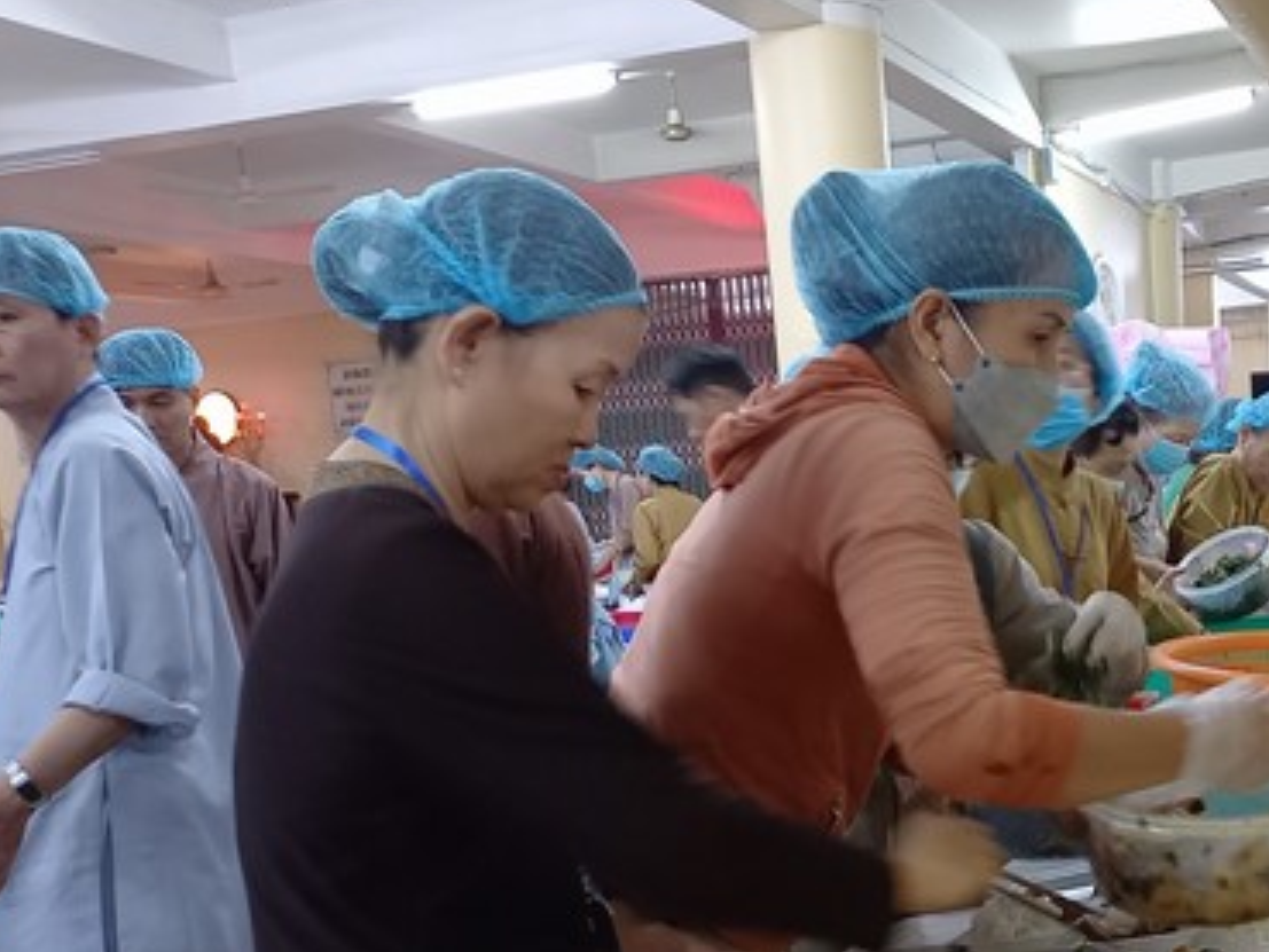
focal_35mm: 44
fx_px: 1614
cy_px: 737
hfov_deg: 41.0
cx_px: 1025
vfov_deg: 32.2
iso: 800
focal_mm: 4.65
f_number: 1.8
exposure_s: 1/20
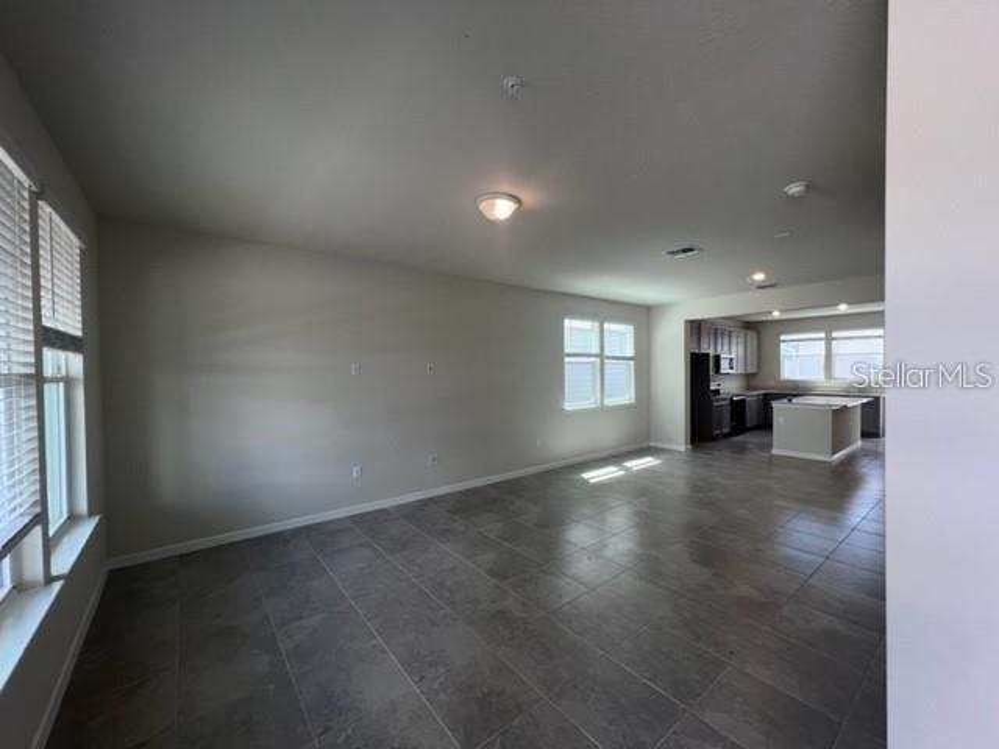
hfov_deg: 106.2
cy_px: 374
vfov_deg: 89.9
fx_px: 375
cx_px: 500
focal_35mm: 13
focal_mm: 1.57
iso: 40
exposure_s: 1/99
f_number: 1.8
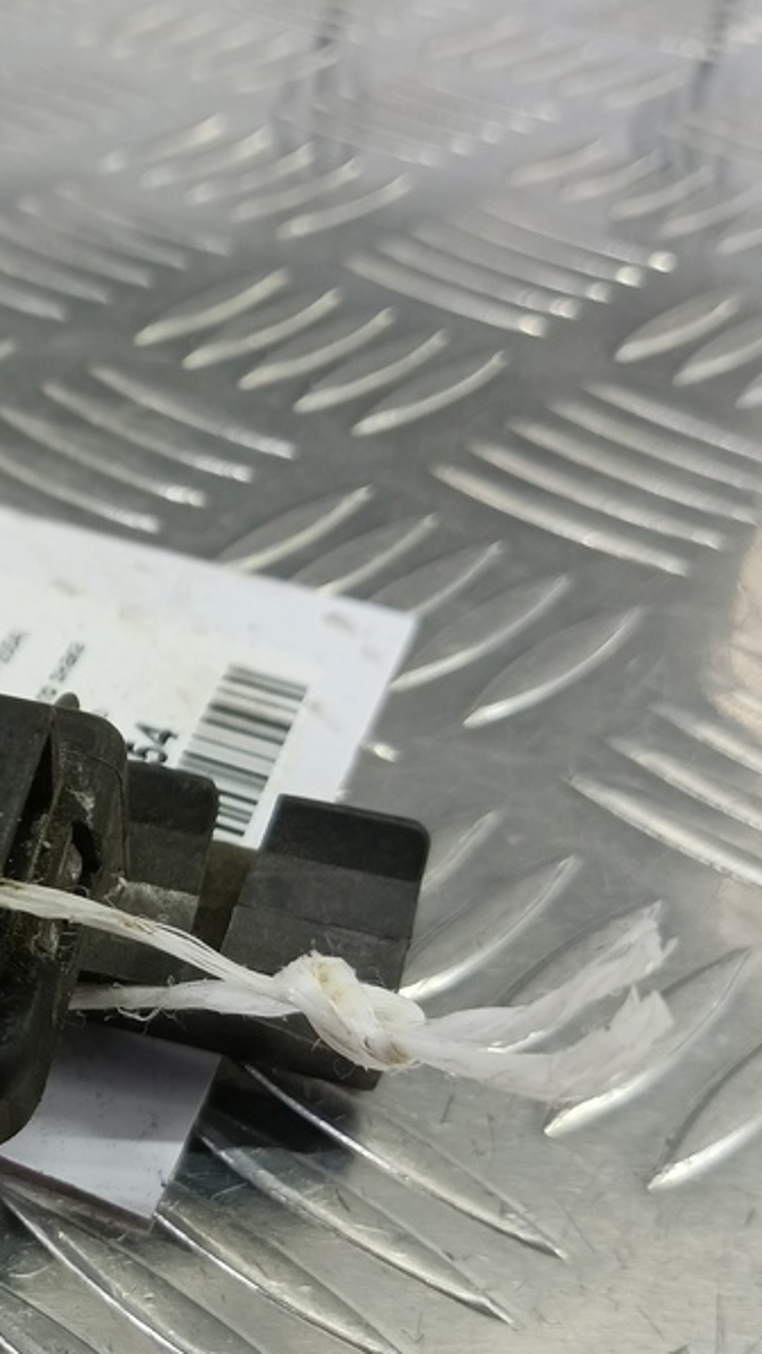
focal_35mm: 43
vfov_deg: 47.0
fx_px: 1544
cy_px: 821
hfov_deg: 24.2
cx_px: -238
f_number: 1.6
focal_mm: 4.11
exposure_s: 1/50
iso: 130
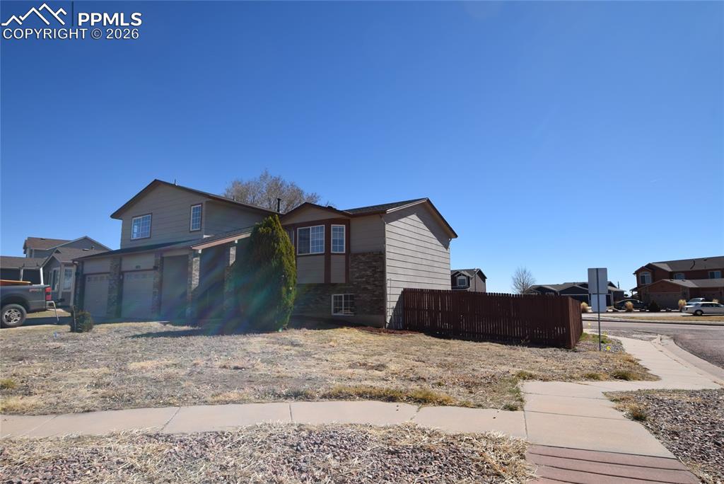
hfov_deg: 81.2
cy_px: 242
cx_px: 362
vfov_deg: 59.6
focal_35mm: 21
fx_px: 423
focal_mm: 14
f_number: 11
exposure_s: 1/200
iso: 100
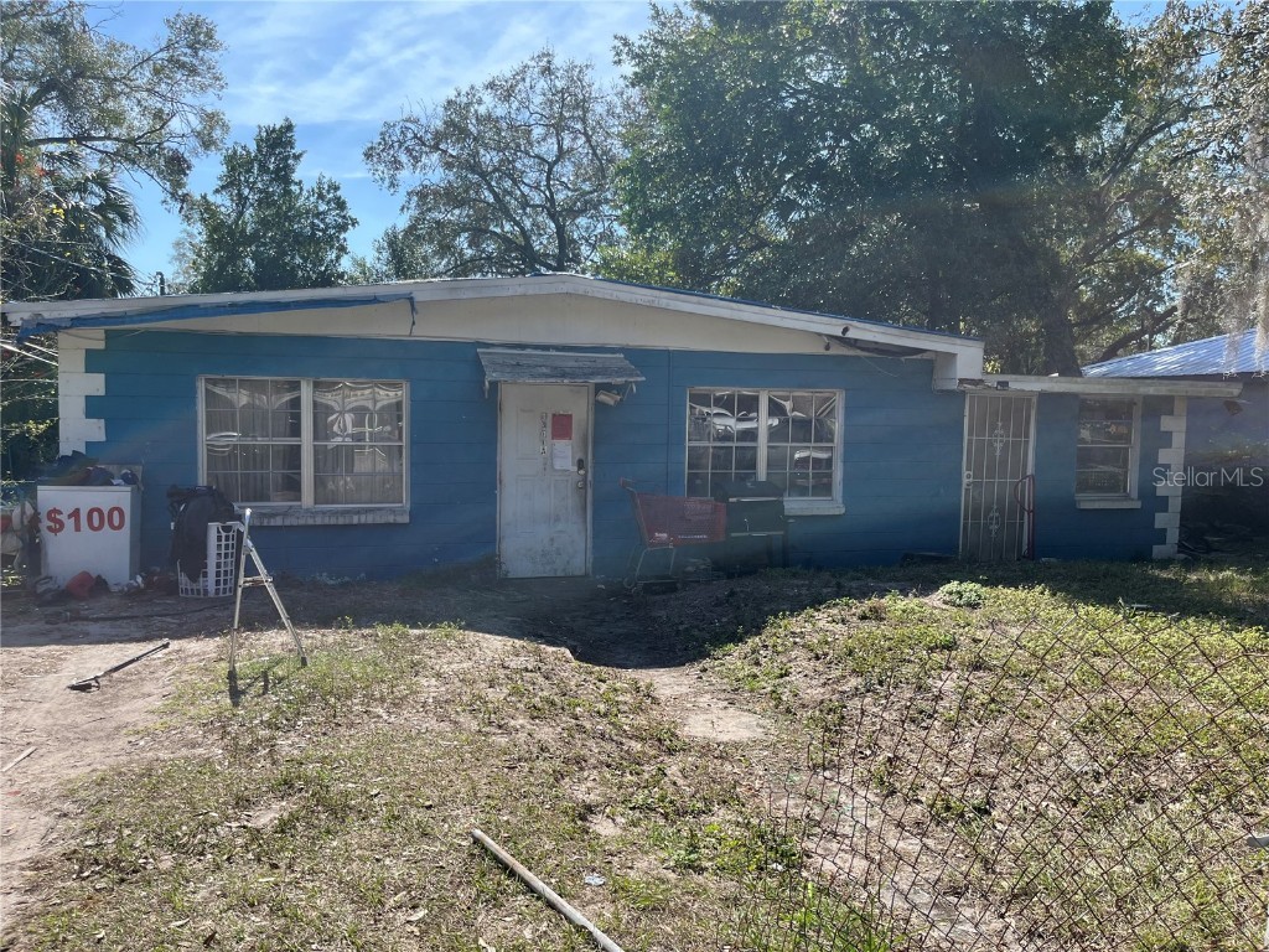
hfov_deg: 67.3
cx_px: 634
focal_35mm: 26
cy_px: 476
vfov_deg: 53.1
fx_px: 953
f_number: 1.6
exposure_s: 1/1992
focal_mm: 5.1
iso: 50
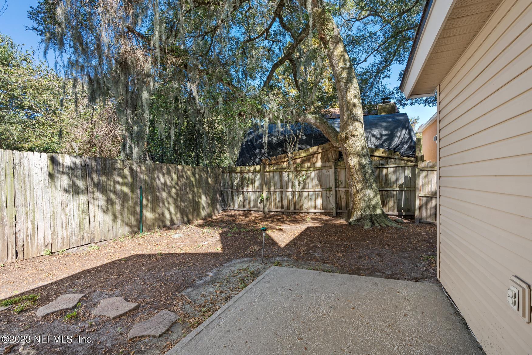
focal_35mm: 16
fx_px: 236
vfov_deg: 73.7
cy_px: 178
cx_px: 266
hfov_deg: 96.7
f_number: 8
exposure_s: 1/100
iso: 320
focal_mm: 16
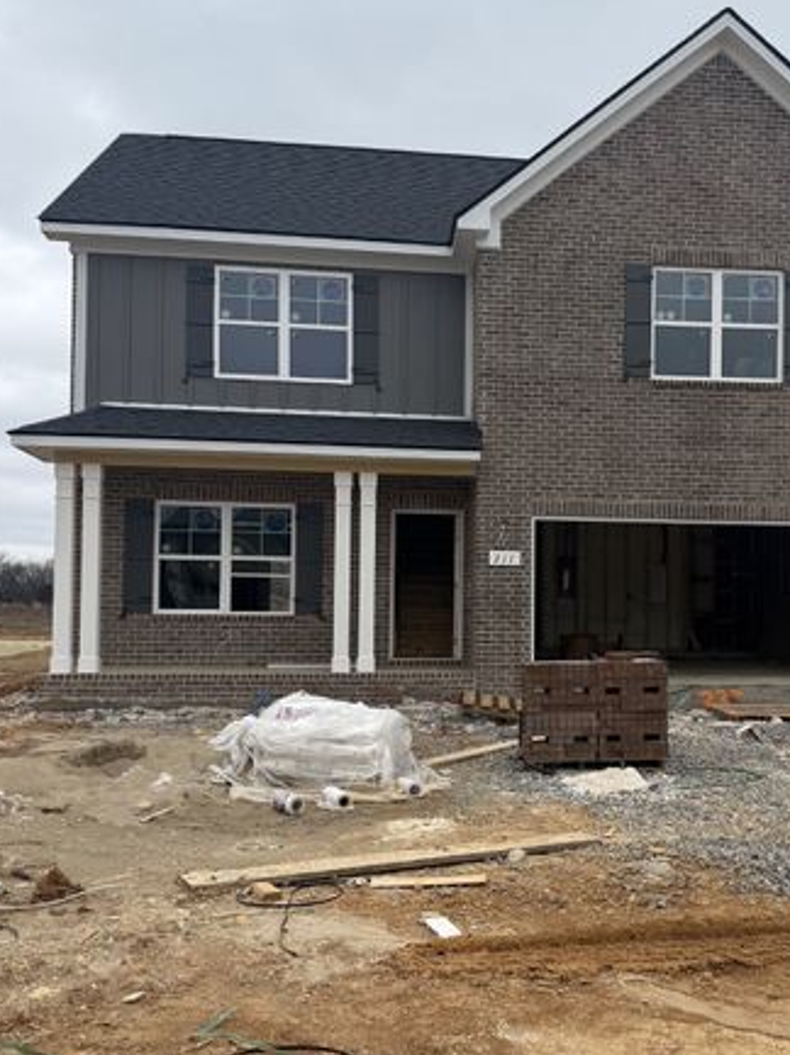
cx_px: 534
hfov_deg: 38.1
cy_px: 566
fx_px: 1128
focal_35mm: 37
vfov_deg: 50.1
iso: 80
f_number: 1.78
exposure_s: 1/1361
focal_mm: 6.76
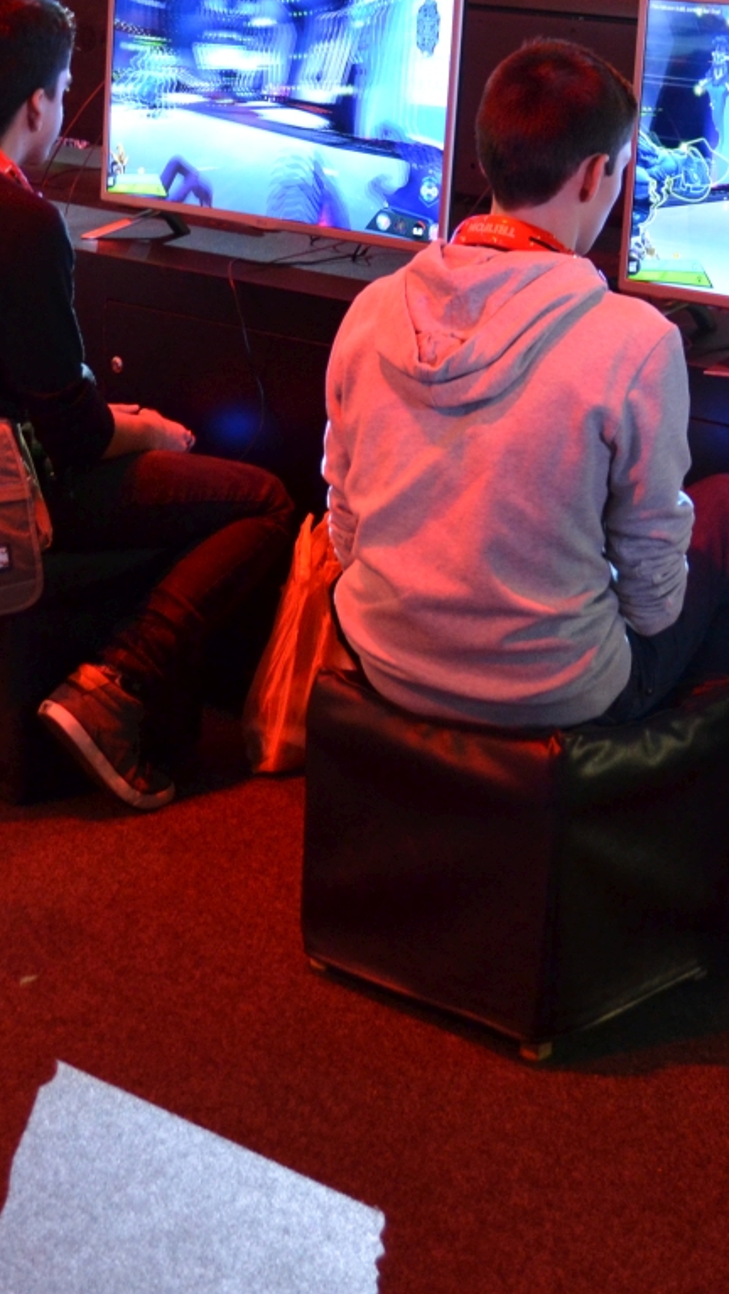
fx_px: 2506
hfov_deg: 16.5
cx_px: 179
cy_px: 423
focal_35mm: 73
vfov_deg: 28.8
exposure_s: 1/15
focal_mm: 22
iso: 900
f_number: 3.8
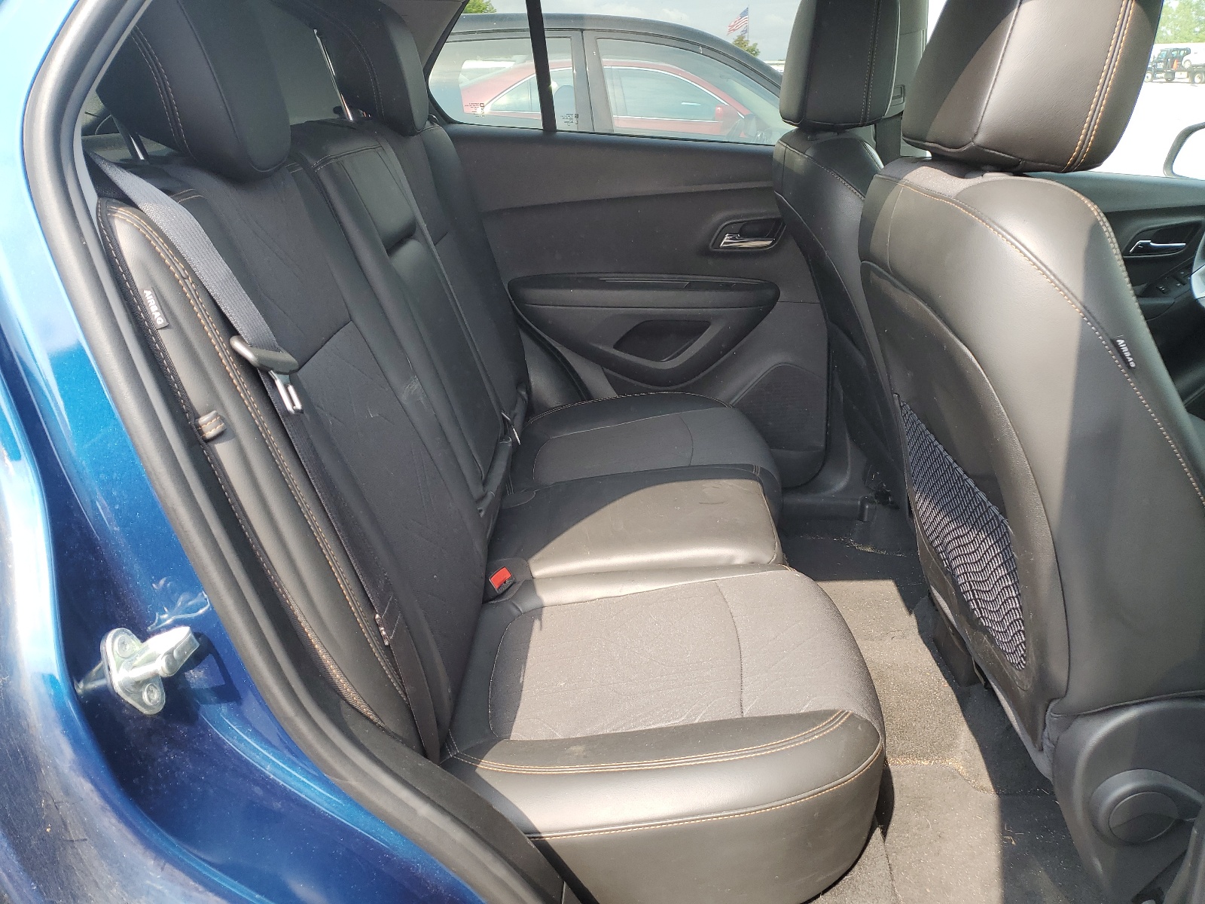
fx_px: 905
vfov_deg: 53.1
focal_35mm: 26
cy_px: 452
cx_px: 602
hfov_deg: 67.3
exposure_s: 1/385
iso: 50
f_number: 1.5
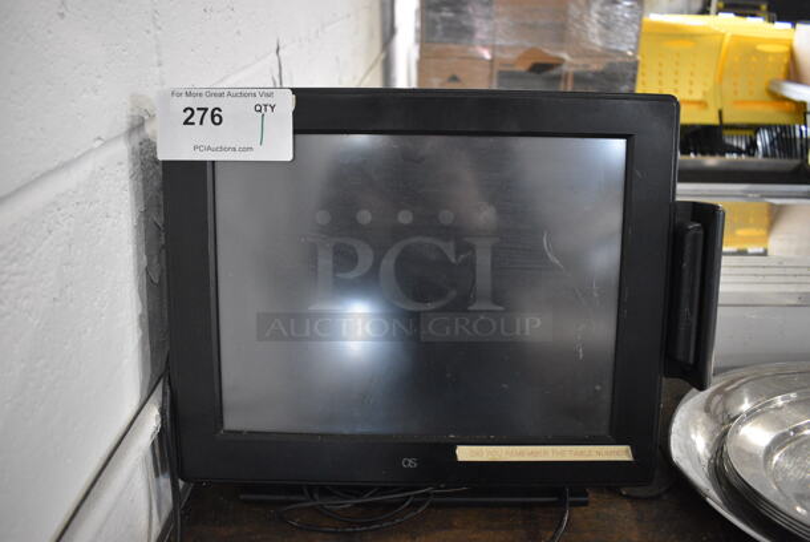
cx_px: 405
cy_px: 271
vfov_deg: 48.0
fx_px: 608
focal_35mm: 27
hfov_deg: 67.3
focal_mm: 18
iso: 2800
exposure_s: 1/125
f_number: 3.5
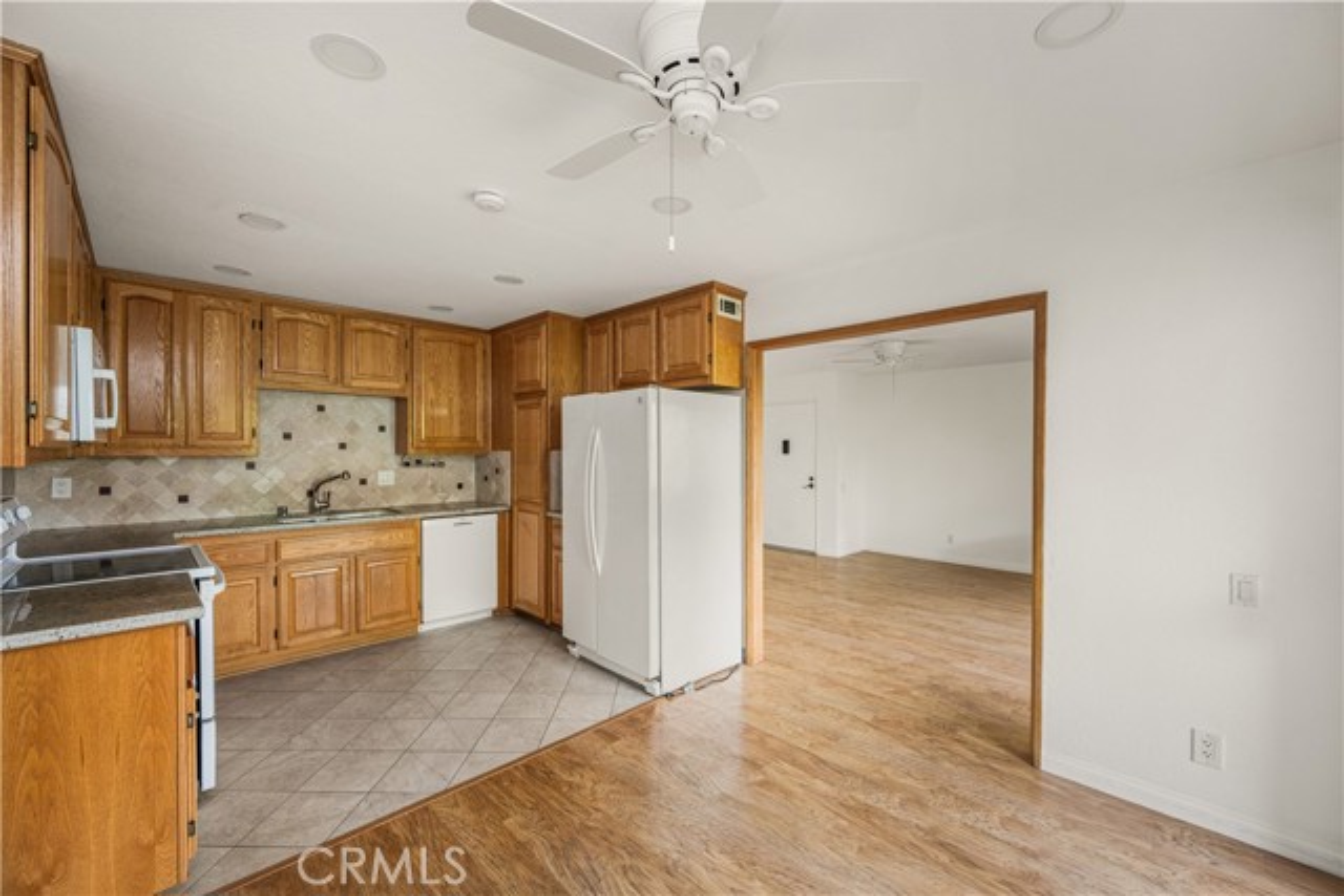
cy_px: 448
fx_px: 523
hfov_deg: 104.2
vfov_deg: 81.2
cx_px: 672
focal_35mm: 14
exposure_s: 1/15
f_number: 6.3
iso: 100
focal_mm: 14
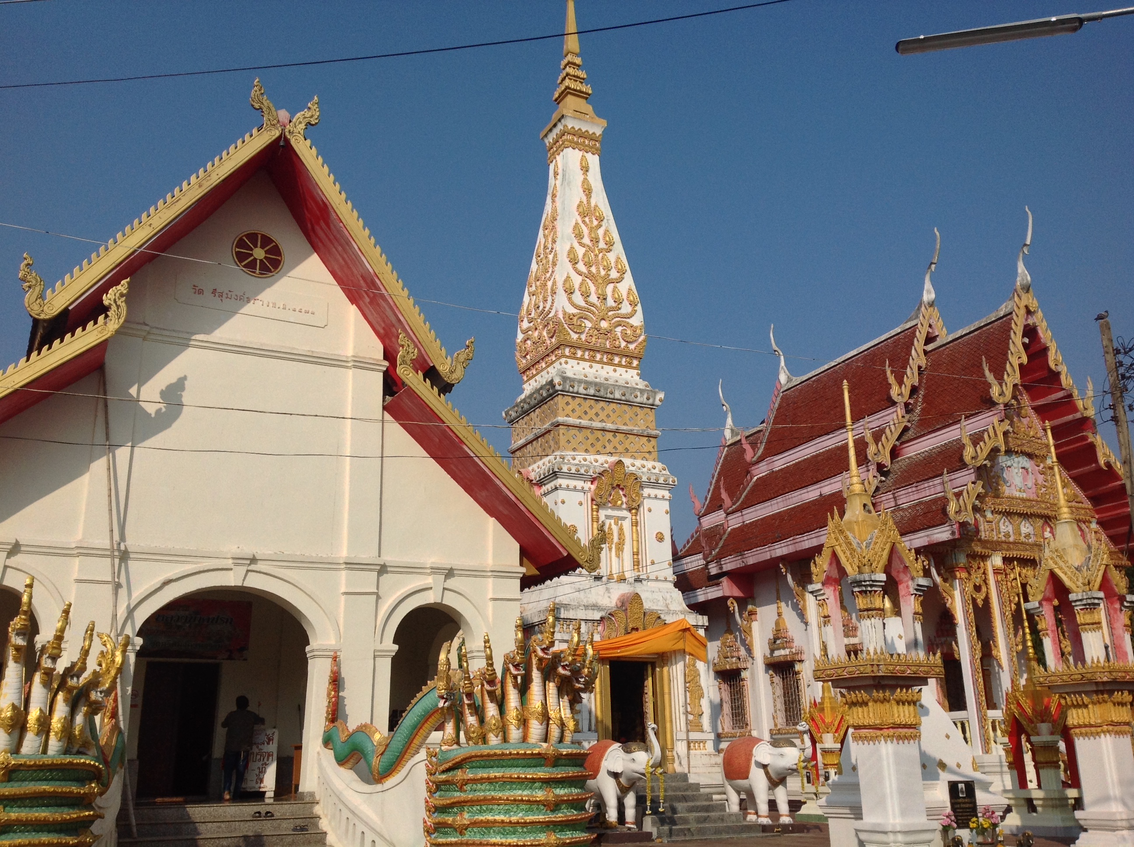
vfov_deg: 40.6
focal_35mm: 35
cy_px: 424
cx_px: 567
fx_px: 1145
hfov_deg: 52.7
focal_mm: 4.28
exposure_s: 1/3788
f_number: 2.4
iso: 50
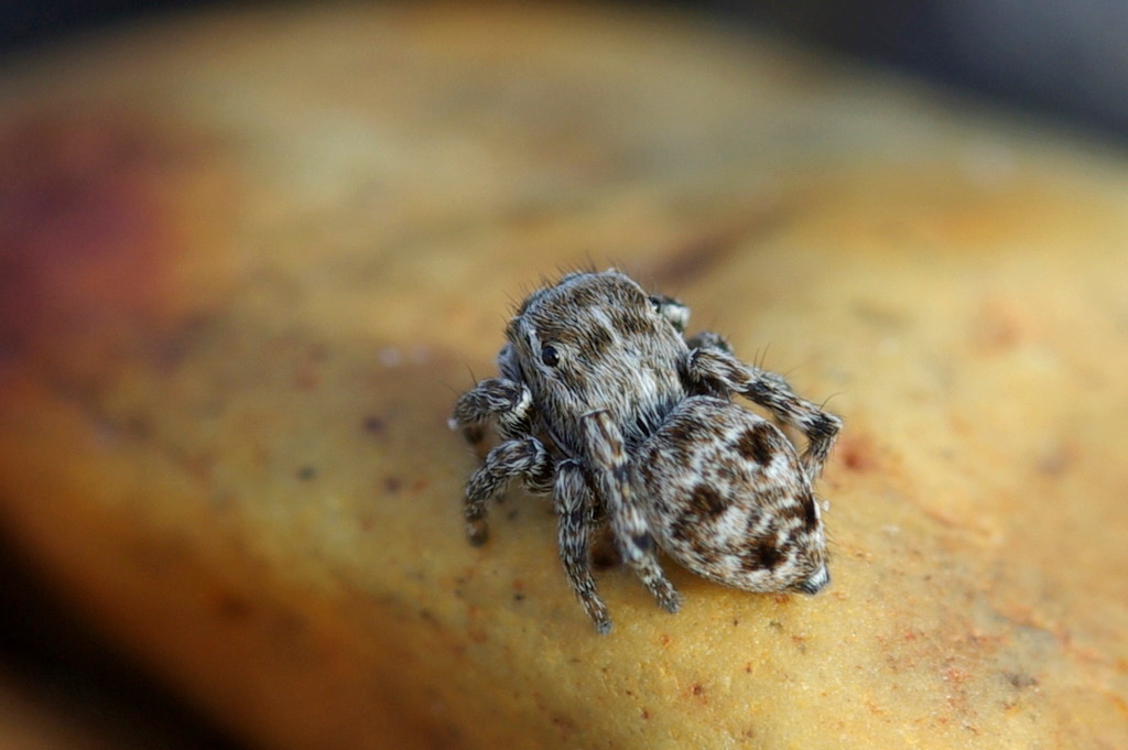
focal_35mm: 158
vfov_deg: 8.7
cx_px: 564
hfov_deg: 13.1
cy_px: 375
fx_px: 4931
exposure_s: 1/15
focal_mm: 105
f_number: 11
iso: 100
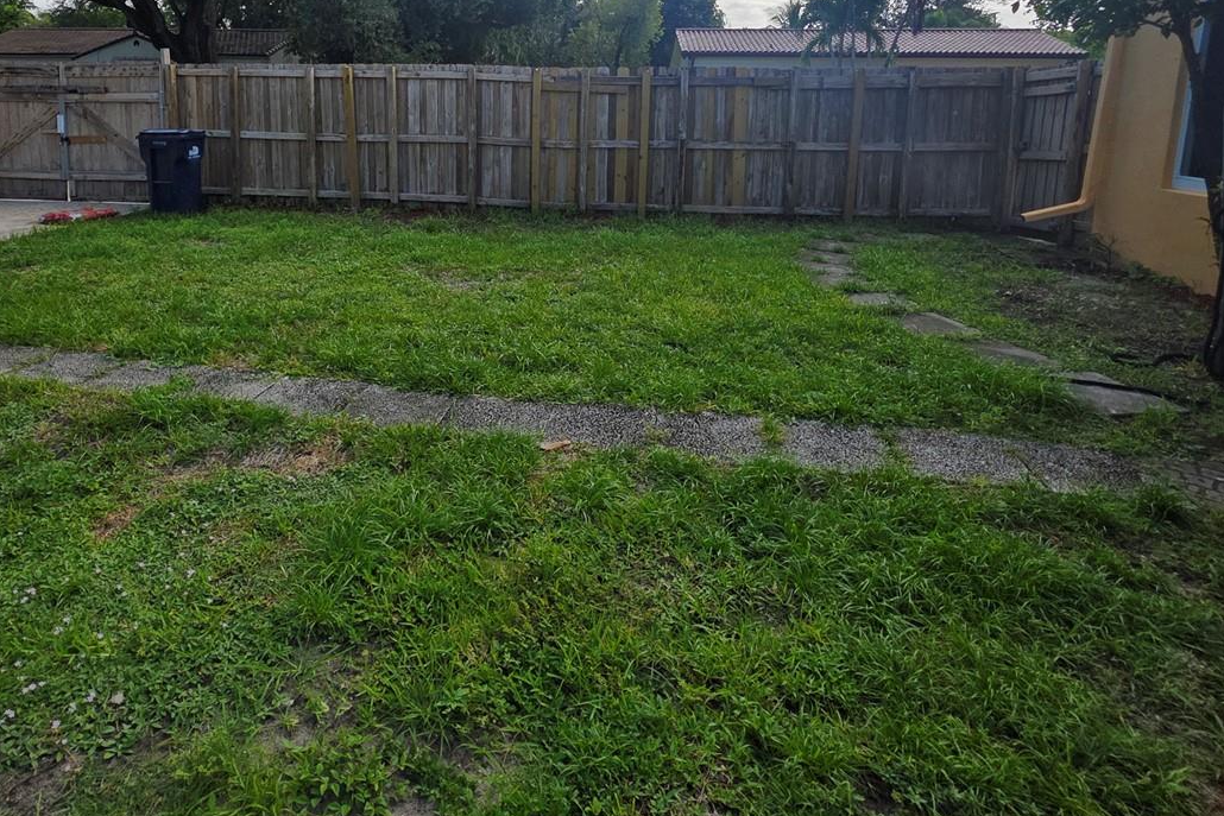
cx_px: 506
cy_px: 223
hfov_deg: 80.5
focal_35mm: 21
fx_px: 714
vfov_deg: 57.1
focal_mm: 2.2
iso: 40
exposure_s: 1/1915
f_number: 1.9
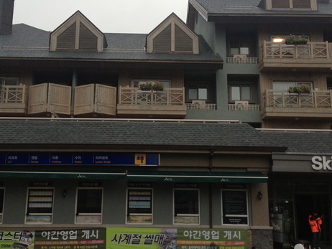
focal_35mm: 53
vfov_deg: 27.5
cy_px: 102
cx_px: 151
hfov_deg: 36.1
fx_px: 509
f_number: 2.4
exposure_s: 1/60
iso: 64
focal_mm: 4.28
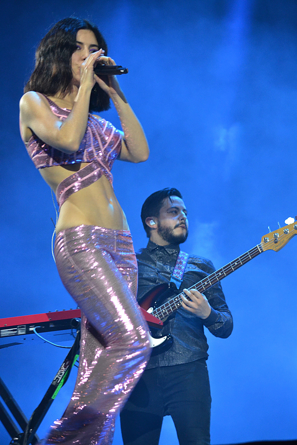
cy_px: 222
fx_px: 2153
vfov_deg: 11.8
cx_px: 148
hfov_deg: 7.9
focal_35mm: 174
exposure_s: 1/60
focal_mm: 116
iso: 2500
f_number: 4.8
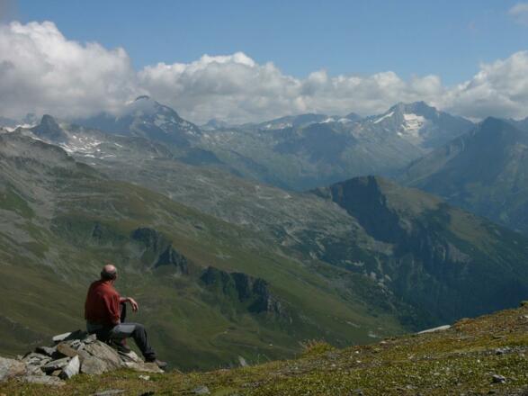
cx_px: 264
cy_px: 198
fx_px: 930
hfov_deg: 31.7
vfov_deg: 24.0
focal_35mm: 61
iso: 100
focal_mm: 15.4
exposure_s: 1/500
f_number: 8
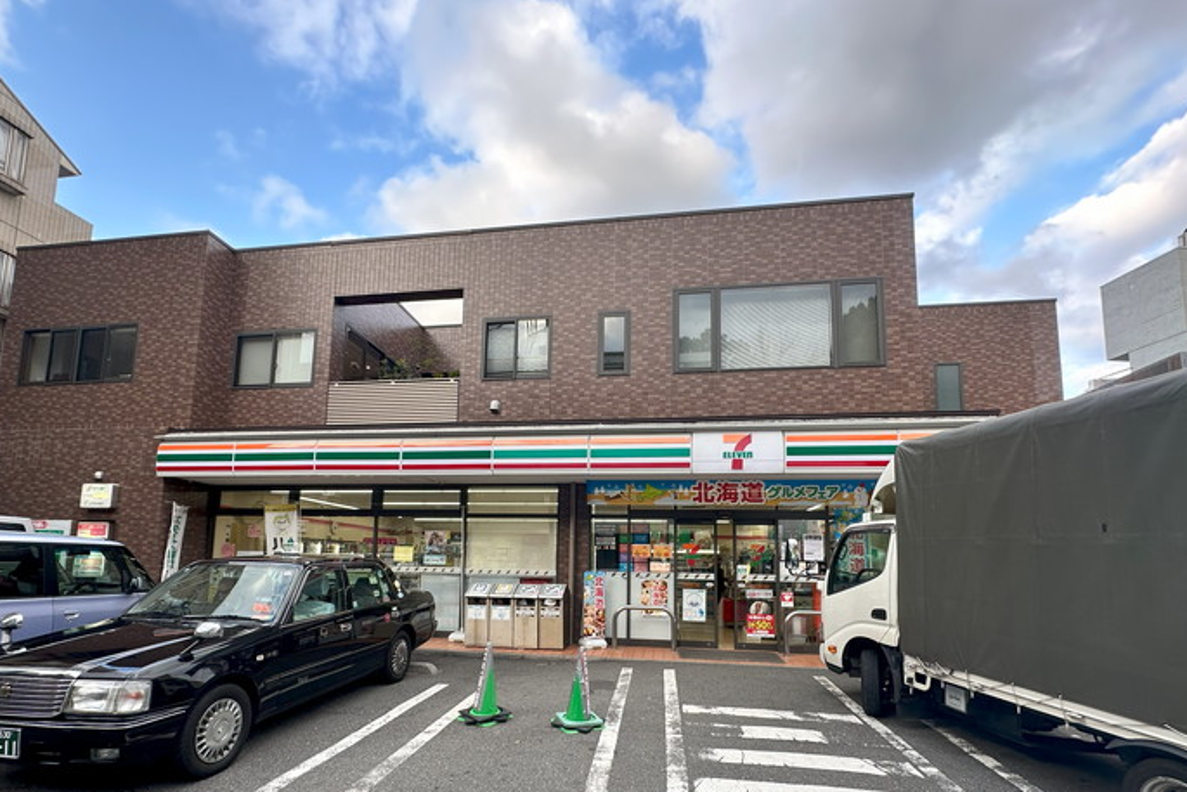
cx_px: 570
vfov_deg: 69.1
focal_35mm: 17
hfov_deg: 93.2
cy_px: 504
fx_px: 561
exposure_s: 1/99
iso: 40
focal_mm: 2.22
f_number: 2.2
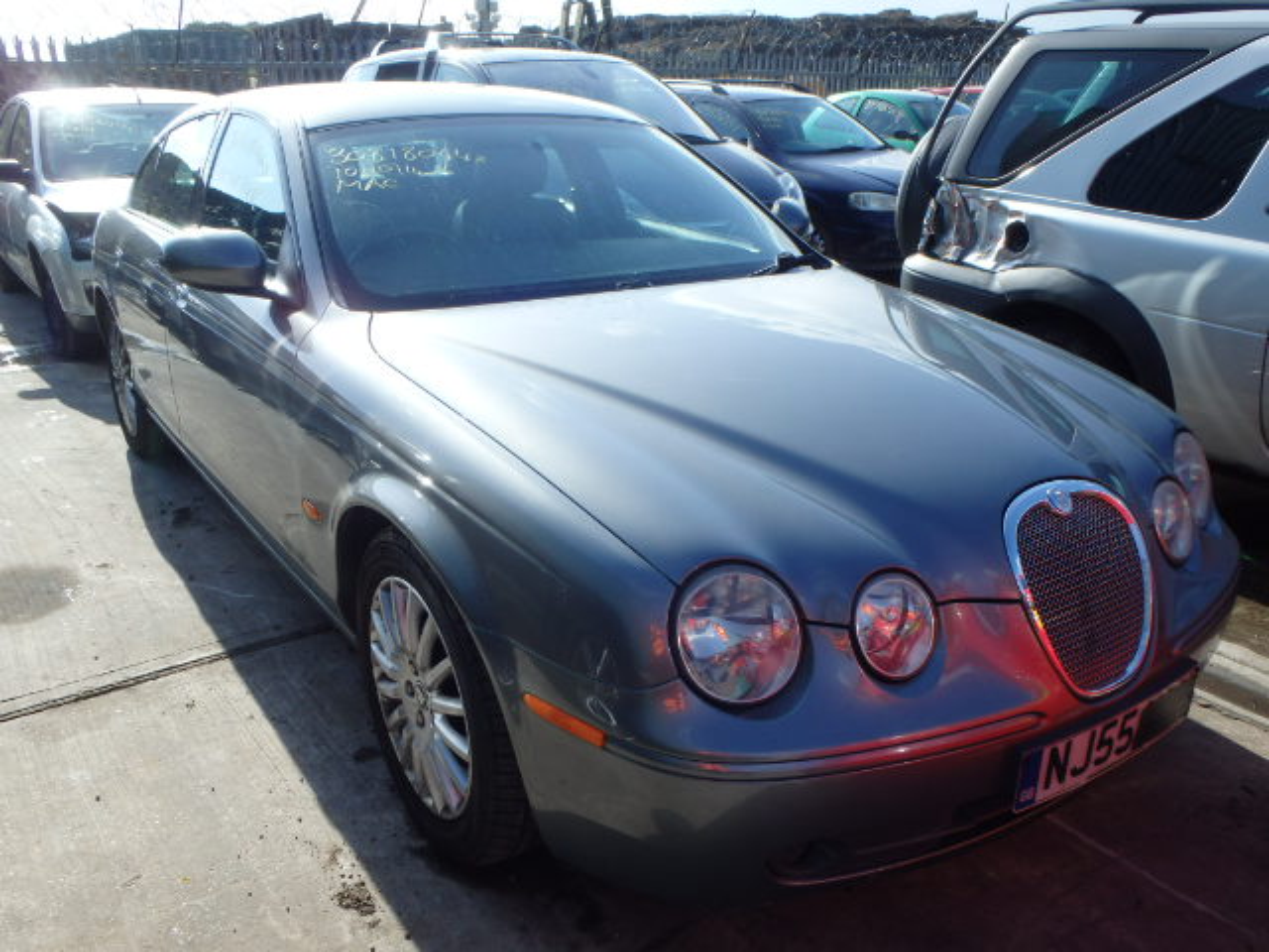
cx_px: 634
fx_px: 1026
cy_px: 476
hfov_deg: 63.4
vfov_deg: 49.7
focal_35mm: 28
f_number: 3.9
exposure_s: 1/500
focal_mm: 5
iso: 125
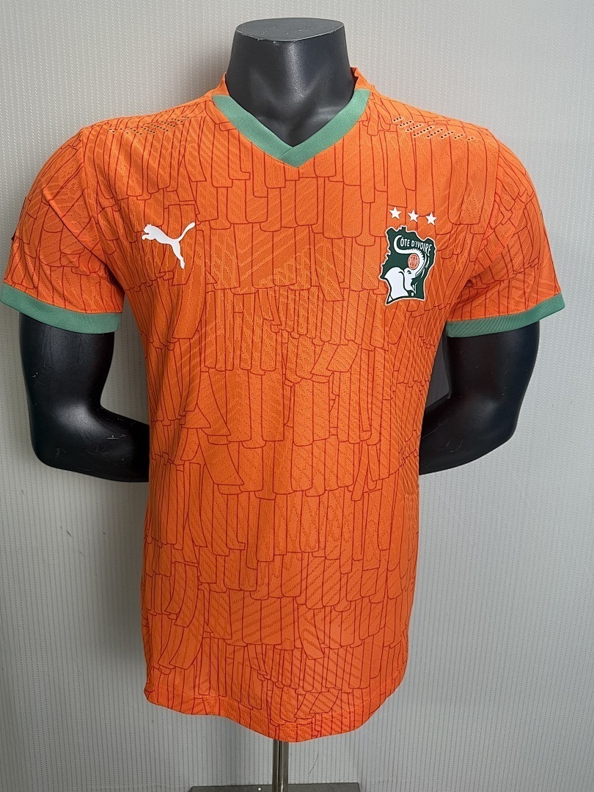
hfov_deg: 56.8
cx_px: 297
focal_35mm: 24
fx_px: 549
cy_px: 396
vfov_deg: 71.6
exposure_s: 1/100
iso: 160
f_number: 1.78
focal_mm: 6.76
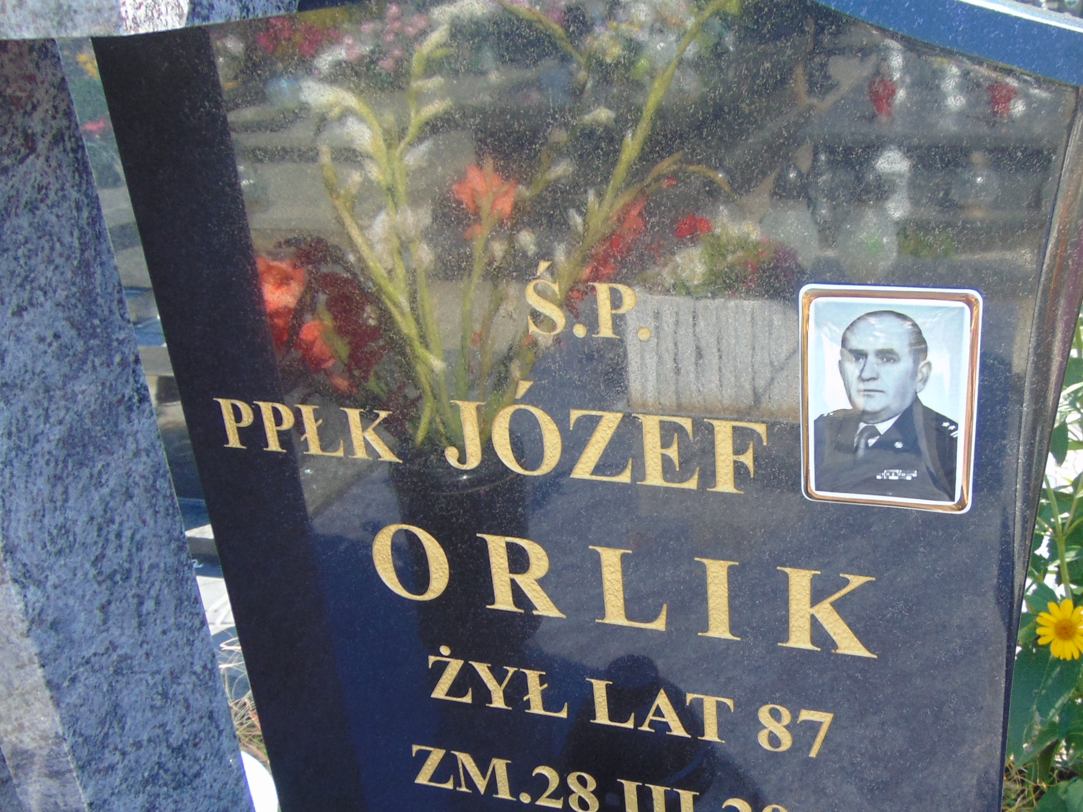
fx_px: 1126
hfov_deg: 50.7
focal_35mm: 36
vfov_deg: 39.6
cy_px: 446
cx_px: 693
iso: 80
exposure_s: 1/125
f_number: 3
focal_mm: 4.5
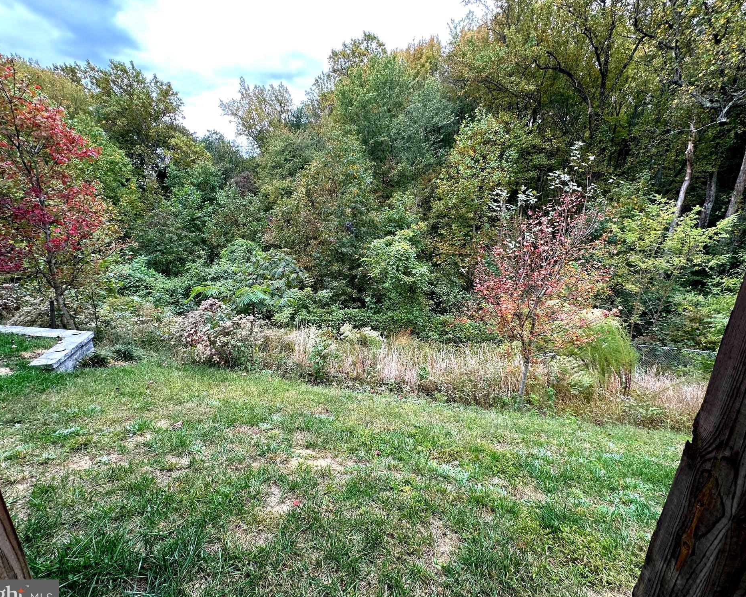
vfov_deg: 84.0
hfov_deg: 96.8
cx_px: 369
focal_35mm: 15
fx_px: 331
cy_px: 305
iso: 40
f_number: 2.2
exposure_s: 1/132
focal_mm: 2.22
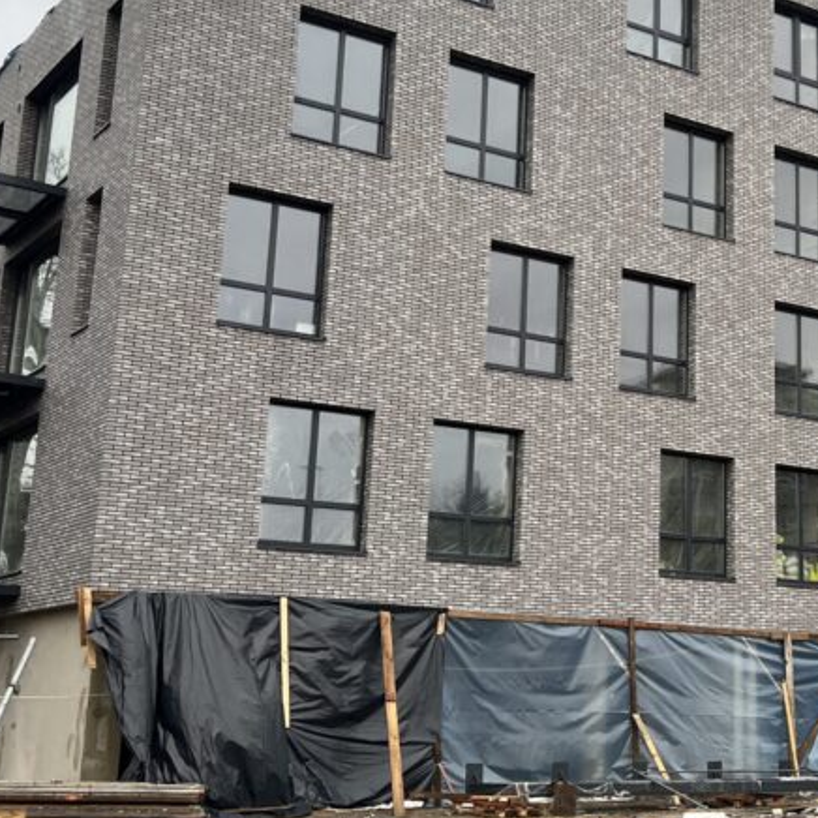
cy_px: 358
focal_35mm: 54
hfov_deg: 30.6
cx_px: 696
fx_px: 1444
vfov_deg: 31.6
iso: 50
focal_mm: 5.7
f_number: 1.5
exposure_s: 1/306
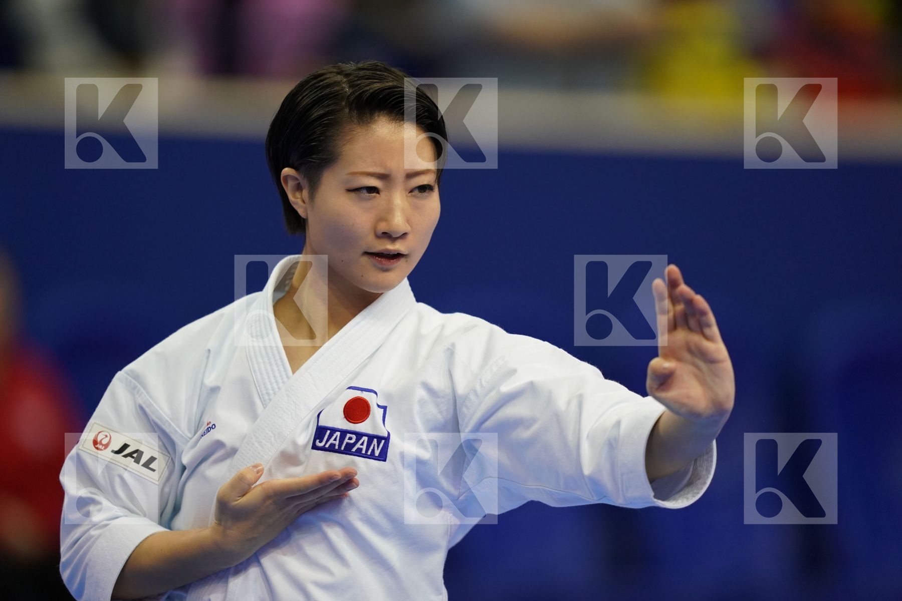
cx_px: 451
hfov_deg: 5.2
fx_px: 10021
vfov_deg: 3.4
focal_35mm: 400
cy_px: 300
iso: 2000
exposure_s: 1/500
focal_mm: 400
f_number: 2.8
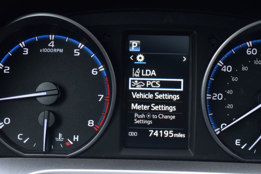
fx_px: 413
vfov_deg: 23.8
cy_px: 87
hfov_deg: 35.1
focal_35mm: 57
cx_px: 130
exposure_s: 1/15
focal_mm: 38
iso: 800
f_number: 6.3
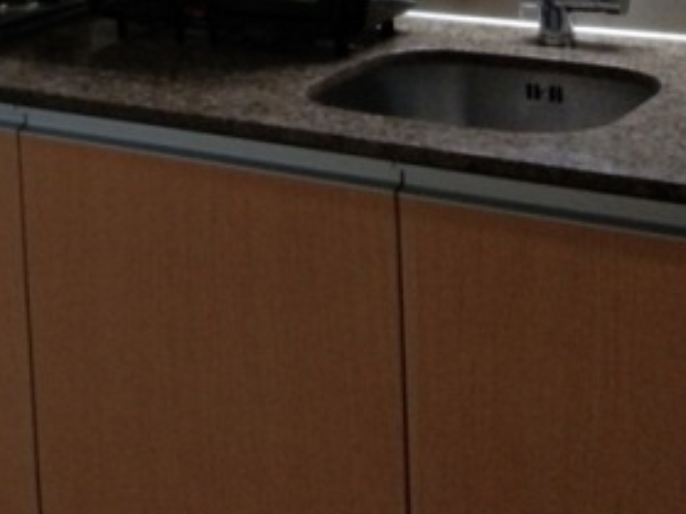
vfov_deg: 15.8
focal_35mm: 89
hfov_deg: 21.6
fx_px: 1763
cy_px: -150
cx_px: 89
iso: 160
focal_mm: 3.69
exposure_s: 1/25
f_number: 2.2
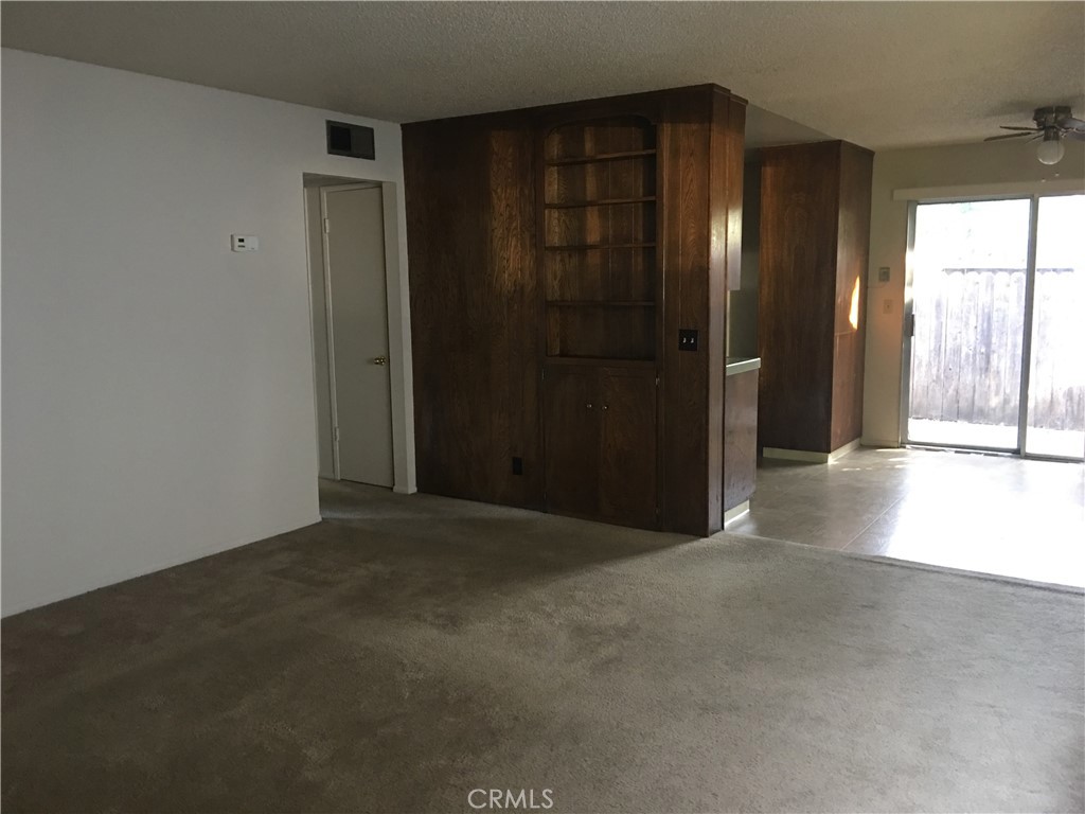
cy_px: 407
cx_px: 542
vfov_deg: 48.2
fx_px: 909
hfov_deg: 61.7
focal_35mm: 29
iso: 100
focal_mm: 4.15
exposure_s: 1/8
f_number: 2.2
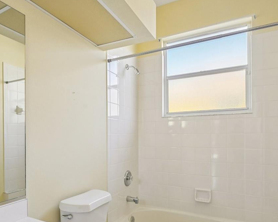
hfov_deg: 67.3
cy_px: 134
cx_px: 109
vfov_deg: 56.3
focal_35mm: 25
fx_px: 206
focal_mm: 14
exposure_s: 1/100
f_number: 8
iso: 400
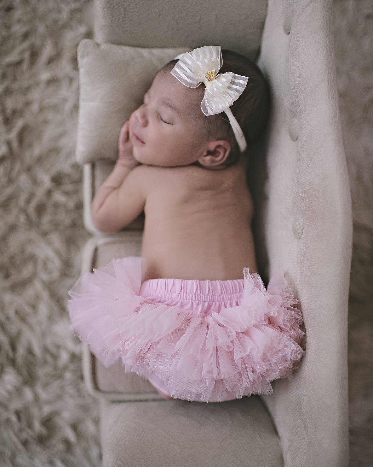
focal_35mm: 40
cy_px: 238
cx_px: 185
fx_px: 552
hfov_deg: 37.3
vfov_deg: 45.8
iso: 320
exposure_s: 1/200
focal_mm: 35
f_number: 1.8
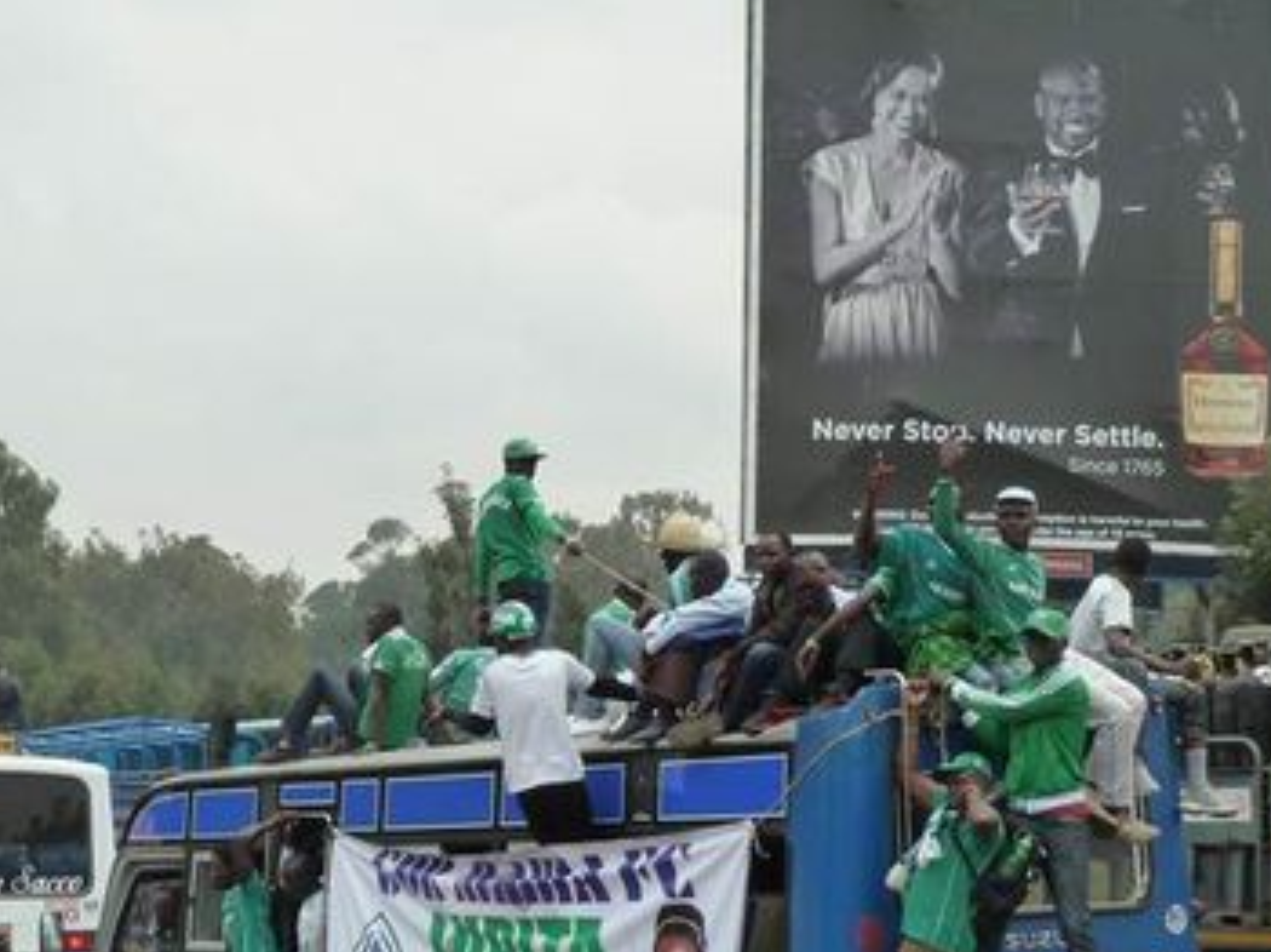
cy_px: 714
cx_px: 501
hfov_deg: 20.4
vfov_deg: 15.3
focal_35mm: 96
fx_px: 3522
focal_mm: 9.7
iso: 125
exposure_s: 1/320
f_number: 3.9
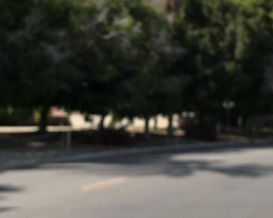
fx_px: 566
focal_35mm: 70
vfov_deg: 21.8
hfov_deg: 27.1
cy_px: 93
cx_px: 136
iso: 20
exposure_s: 1/1709
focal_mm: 3.99
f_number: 1.8
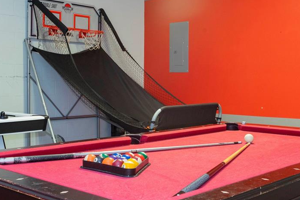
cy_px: 88
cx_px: 161
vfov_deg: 25.5
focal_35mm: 53
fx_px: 441
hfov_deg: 37.5
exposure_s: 1/6
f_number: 9
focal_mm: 36
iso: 1000
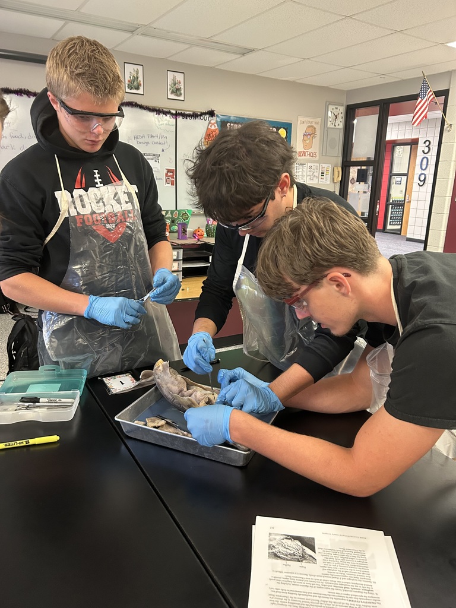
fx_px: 457
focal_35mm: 26
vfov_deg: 67.3
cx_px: 228
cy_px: 304
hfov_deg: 53.1
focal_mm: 5.7
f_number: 1.5
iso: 400
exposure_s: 1/60
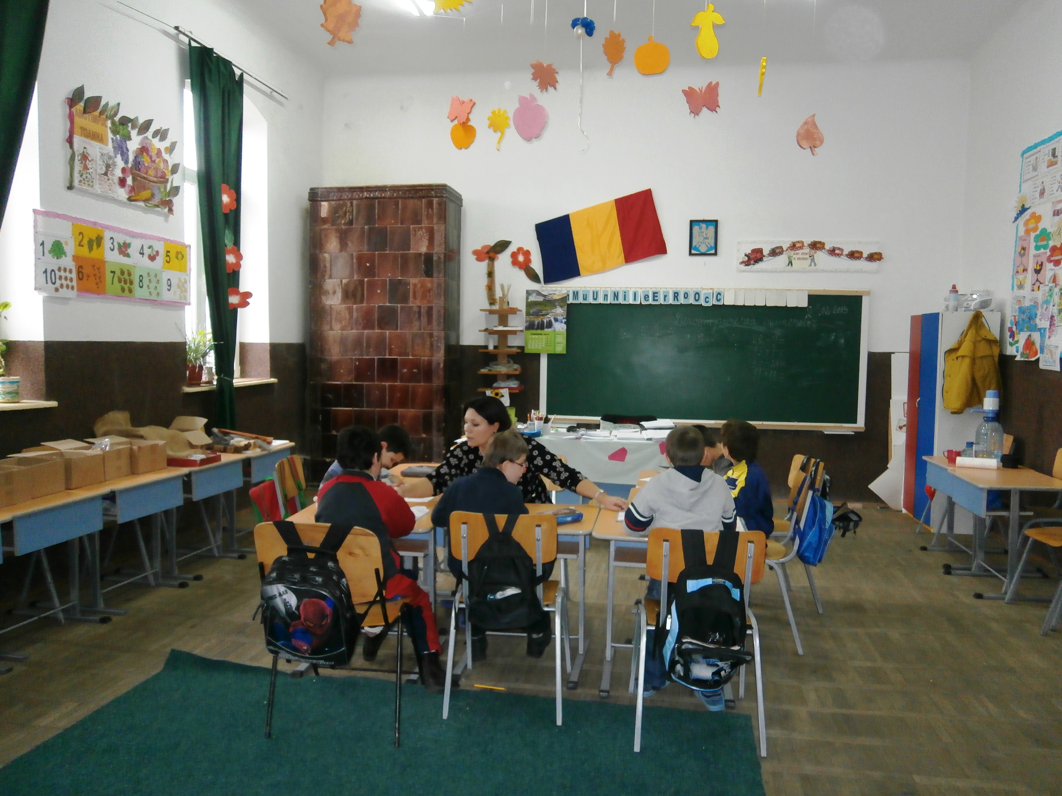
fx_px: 798
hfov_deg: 67.3
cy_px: 398
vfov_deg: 53.1
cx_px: 531
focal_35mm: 26
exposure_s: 1/30
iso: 200
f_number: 2.8
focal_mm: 4.7
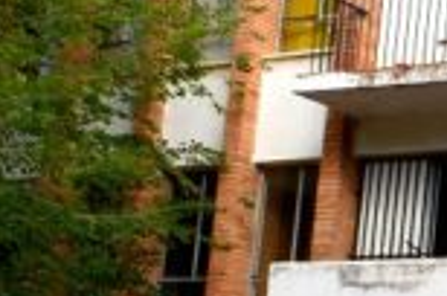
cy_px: 316
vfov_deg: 10.0
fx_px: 1673
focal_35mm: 135
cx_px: 737
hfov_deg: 13.9
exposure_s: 1/250
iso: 280
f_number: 8
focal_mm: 18
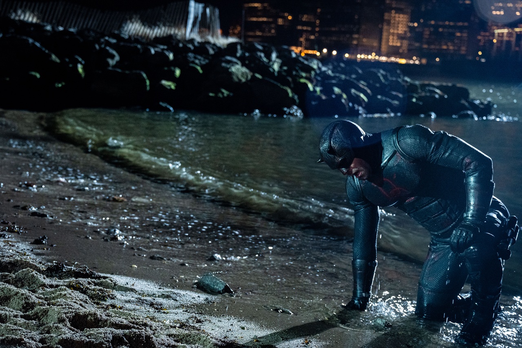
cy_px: 174
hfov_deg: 36.3
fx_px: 797
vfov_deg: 24.6
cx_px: 261
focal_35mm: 55
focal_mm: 55
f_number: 4.5
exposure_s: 1/125
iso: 6400
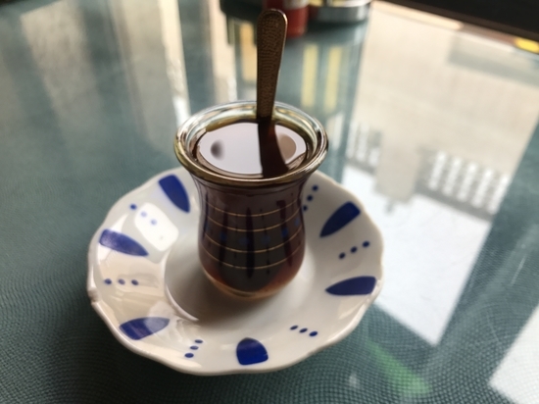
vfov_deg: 49.7
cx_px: 270
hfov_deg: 63.5
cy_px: 202
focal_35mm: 28
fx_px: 436
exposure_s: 1/214
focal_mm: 3.99
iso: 20
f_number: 1.8
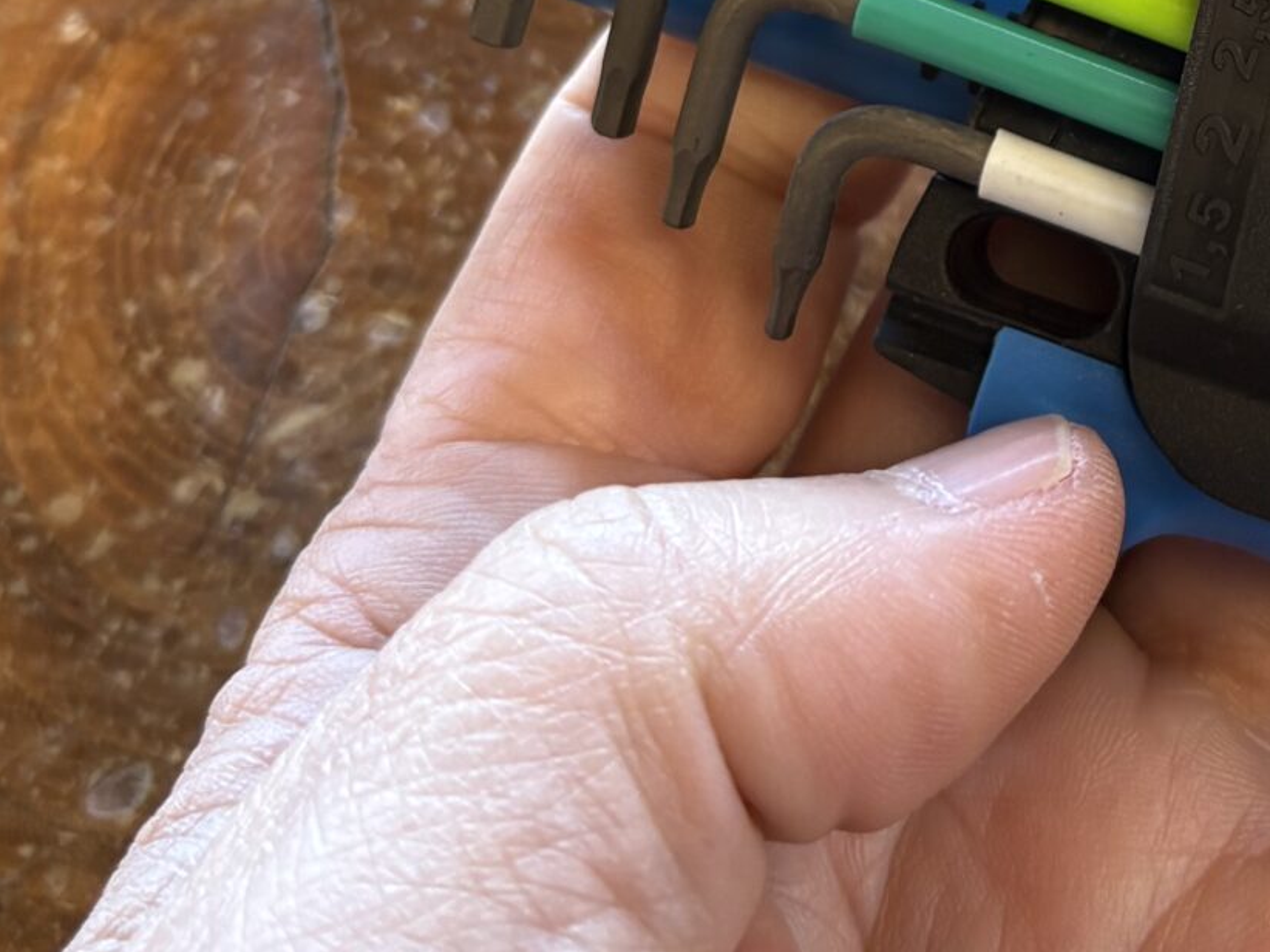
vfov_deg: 17.4
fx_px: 2971
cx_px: 1432
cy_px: -161
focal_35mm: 81
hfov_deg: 22.6
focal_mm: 5.96
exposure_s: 1/60
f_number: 1.6
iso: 100
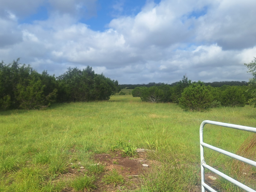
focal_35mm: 29
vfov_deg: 48.1
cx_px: 121
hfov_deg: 61.6
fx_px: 214
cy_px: 86
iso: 40
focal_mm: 5.54
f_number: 1.8
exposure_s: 1/2959
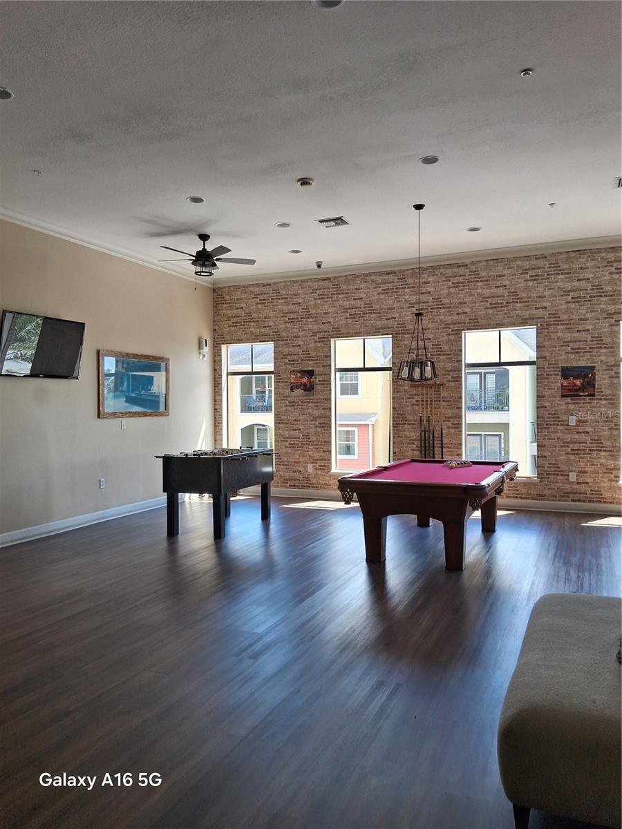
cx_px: 311
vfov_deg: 67.3
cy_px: 414
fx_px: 623
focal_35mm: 26
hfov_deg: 53.1
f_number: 1.8
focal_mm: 3.98
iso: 25
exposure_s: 1/120
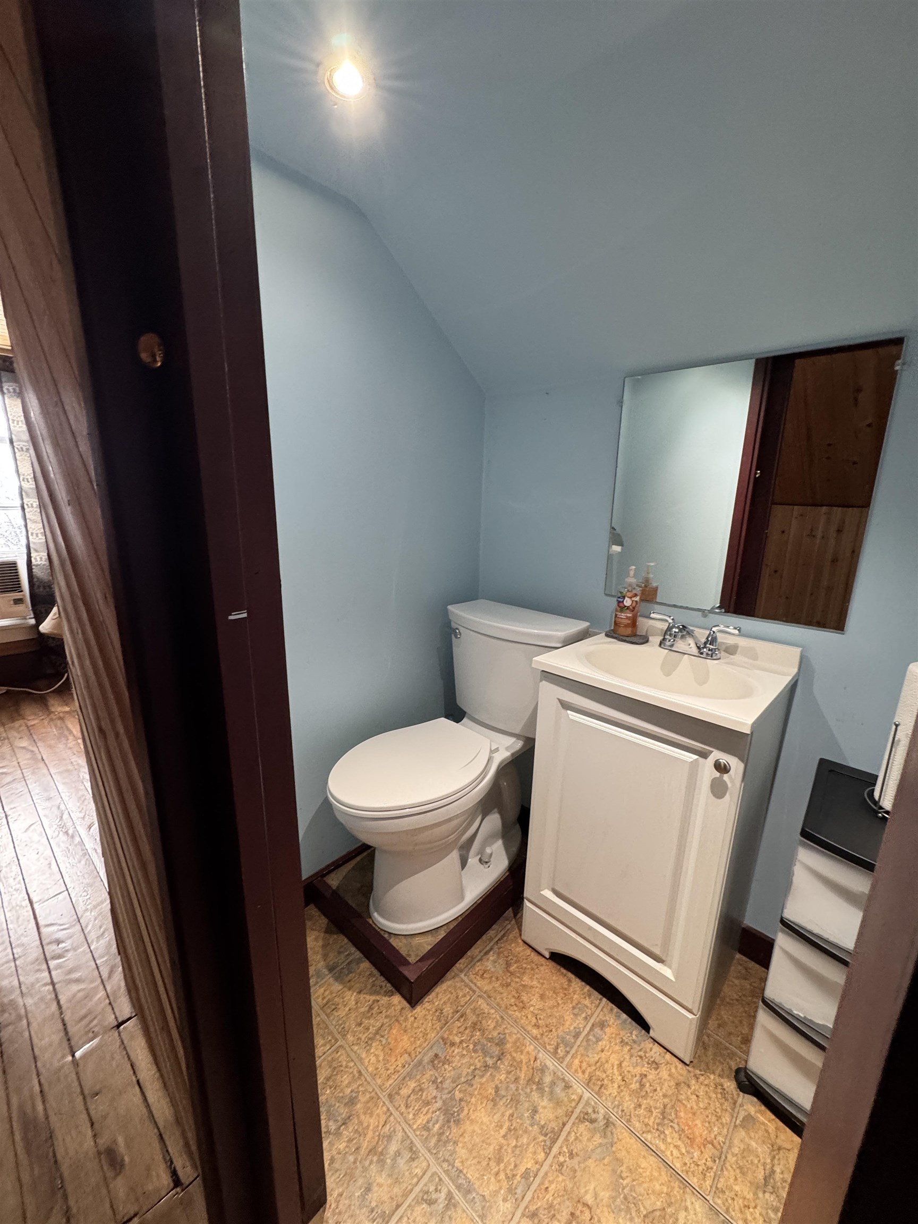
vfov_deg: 102.1
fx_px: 495
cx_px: 459
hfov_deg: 85.7
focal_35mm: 14
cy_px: 612
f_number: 2.2
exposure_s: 1/60
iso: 250
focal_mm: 2.22
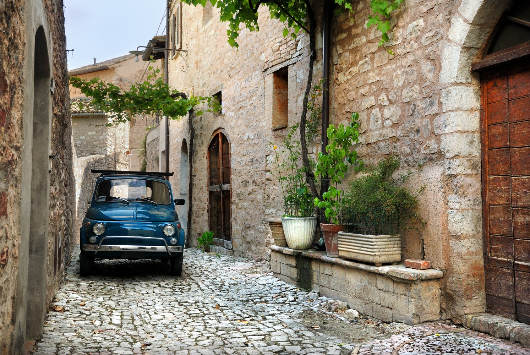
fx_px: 619
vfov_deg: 32.0
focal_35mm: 42
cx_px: 265
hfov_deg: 46.3
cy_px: 178
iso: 100
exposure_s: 1/80
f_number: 5
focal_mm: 28
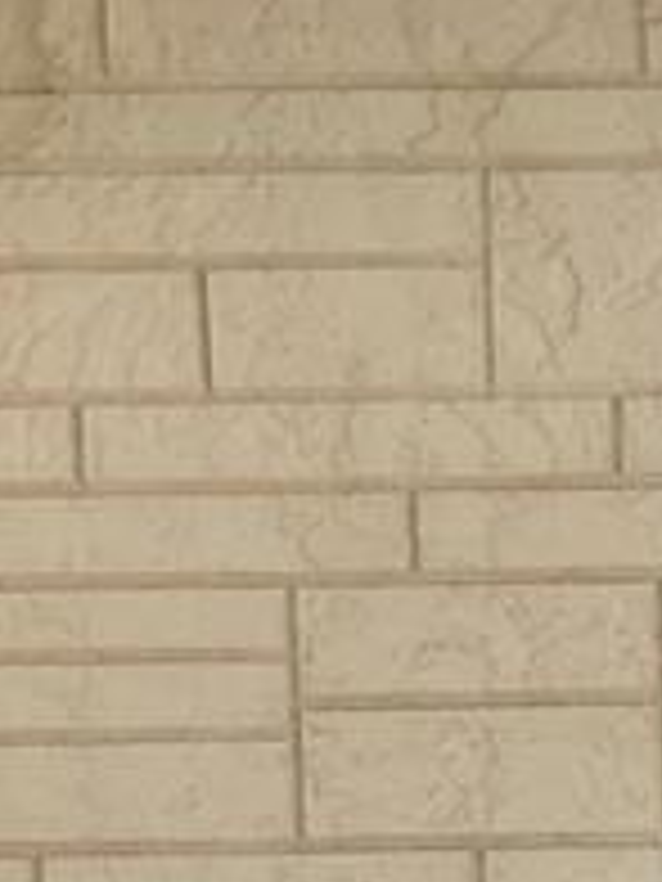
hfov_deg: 9.3
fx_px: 4054
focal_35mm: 159
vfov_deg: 10.3
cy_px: 2290
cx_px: 653
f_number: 1.8
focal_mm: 4.25
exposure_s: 1/135
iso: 32
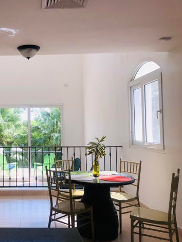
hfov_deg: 35.6
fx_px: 266
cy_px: 120
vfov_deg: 49.0
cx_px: 20
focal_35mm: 38
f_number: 1.8
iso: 20
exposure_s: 1/422
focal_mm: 3.99
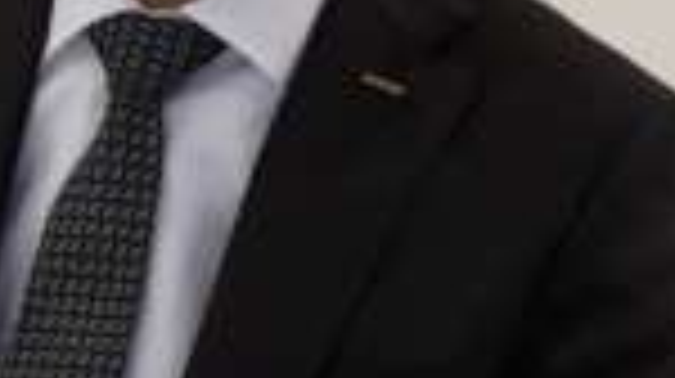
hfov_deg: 8.5
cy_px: 533
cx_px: -162
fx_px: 4488
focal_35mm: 251
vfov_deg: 4.8
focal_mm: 50
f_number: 4
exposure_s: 1/40
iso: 1250
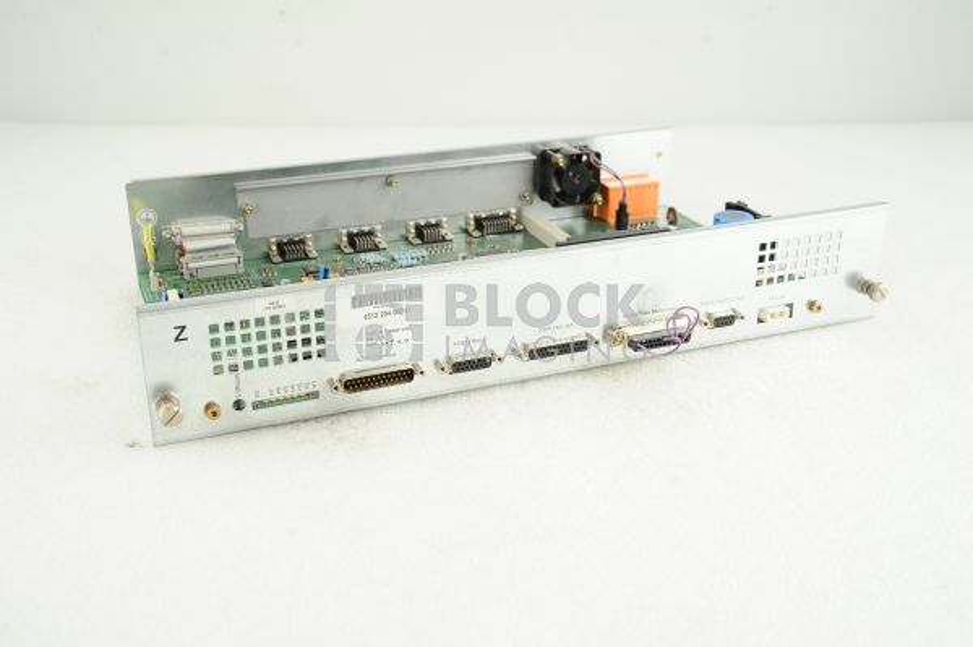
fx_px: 1215
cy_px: 324
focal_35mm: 45
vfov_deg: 29.8
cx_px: 486
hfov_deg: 43.6
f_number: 9
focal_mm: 45
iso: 1600
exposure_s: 1/125
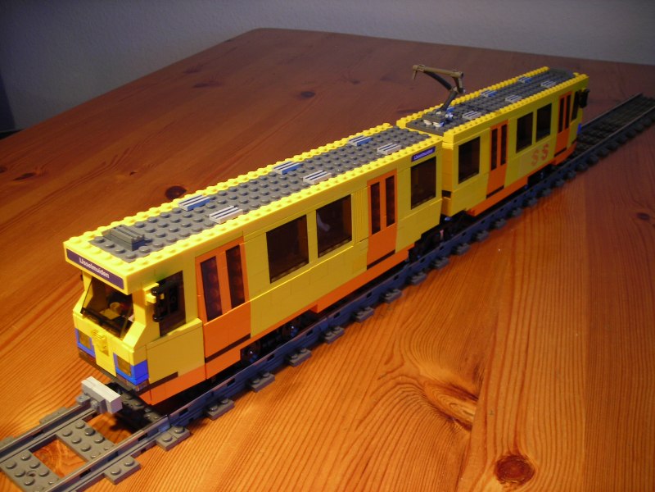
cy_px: 246
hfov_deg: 49.0
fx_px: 719
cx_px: 328
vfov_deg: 37.7
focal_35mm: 38
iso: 50
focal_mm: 6.3
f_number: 3.2
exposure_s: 1/4.2
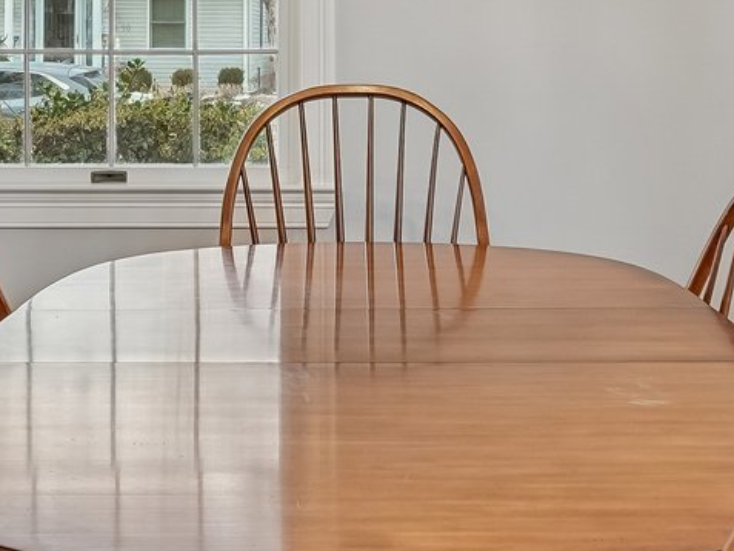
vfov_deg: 21.9
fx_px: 1400
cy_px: 92
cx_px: 12
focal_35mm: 66
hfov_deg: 27.8
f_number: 8
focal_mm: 16
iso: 400
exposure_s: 1/15
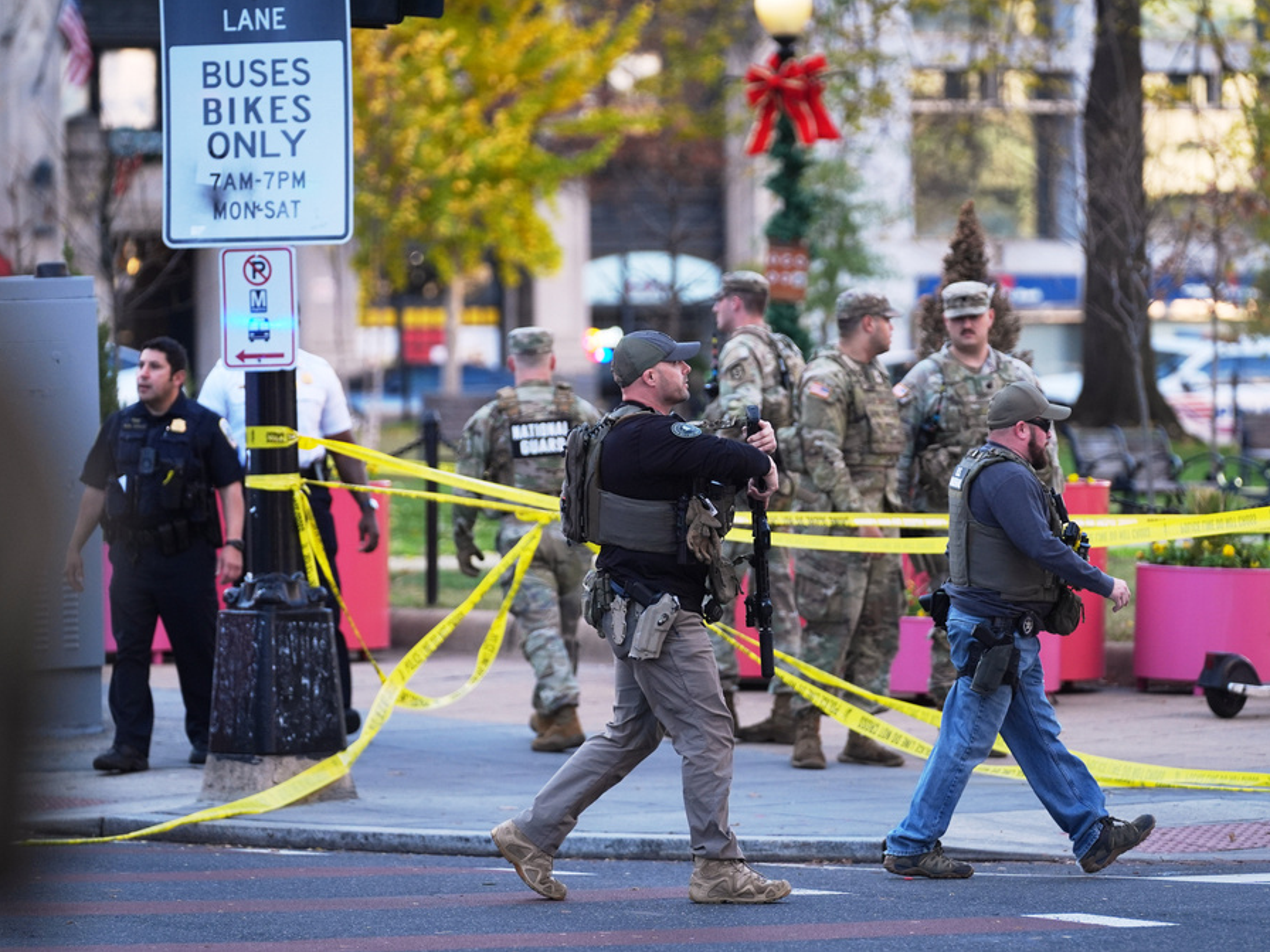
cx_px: 676
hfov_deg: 8.1
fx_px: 8989
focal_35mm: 245
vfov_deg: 6.1
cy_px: 470
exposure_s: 1/1000
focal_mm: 223
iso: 800
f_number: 4
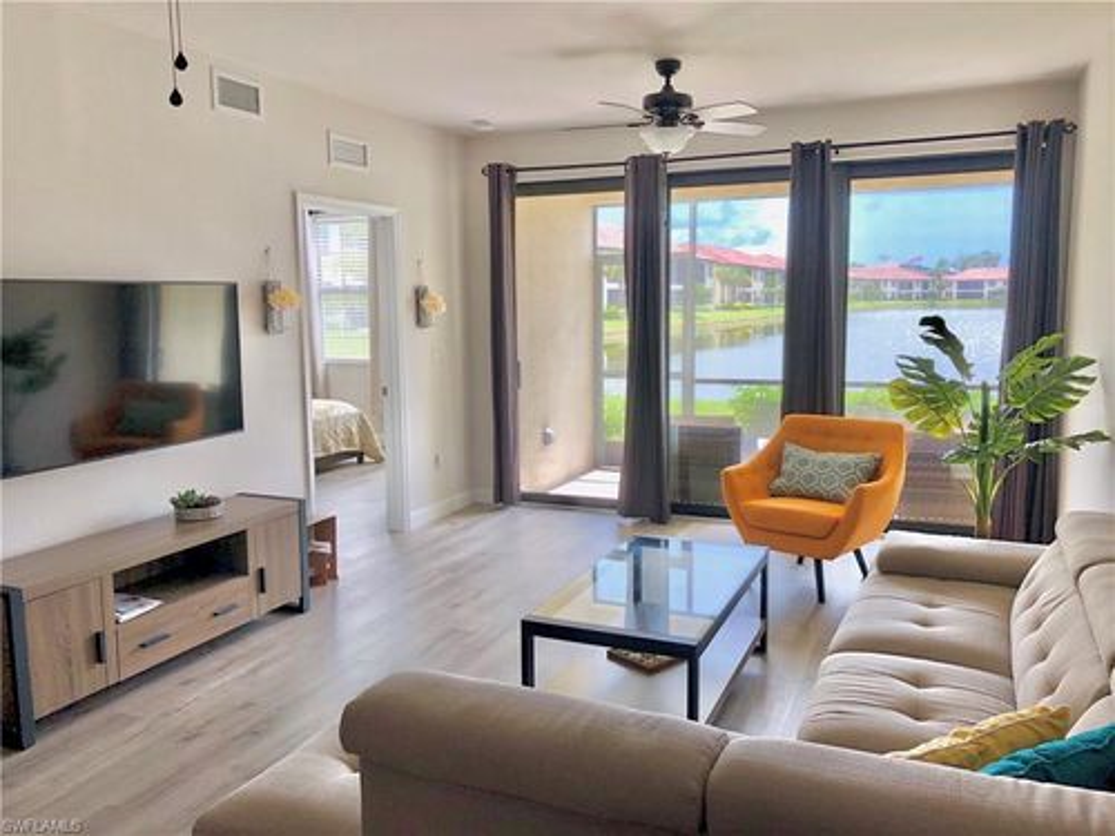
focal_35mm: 28
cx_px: 558
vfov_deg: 49.7
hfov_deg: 63.4
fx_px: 902
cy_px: 418
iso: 32
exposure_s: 1/120
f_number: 1.8
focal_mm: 4
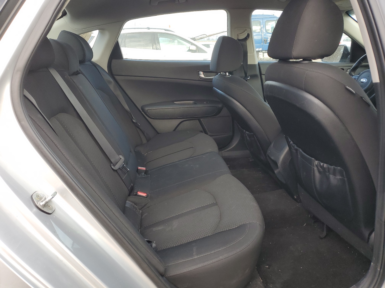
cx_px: 192
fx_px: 289
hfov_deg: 67.3
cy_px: 144
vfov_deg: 53.1
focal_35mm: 26
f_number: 1.5
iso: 50
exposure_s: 1/250
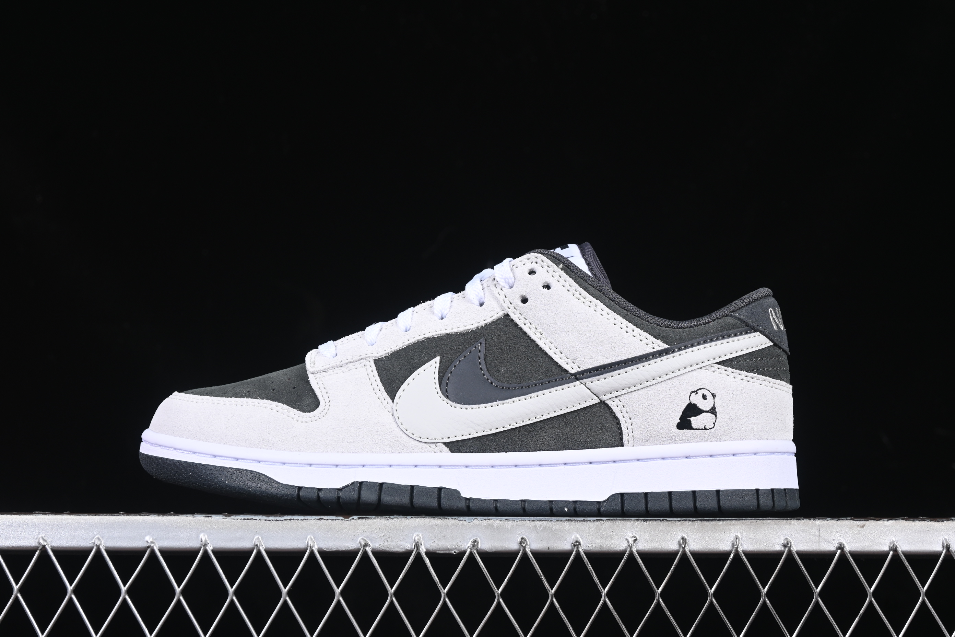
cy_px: 318
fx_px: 1989
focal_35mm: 75
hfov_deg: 27.0
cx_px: 478
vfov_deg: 18.2
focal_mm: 50
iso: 160
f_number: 7.1
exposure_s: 1/60
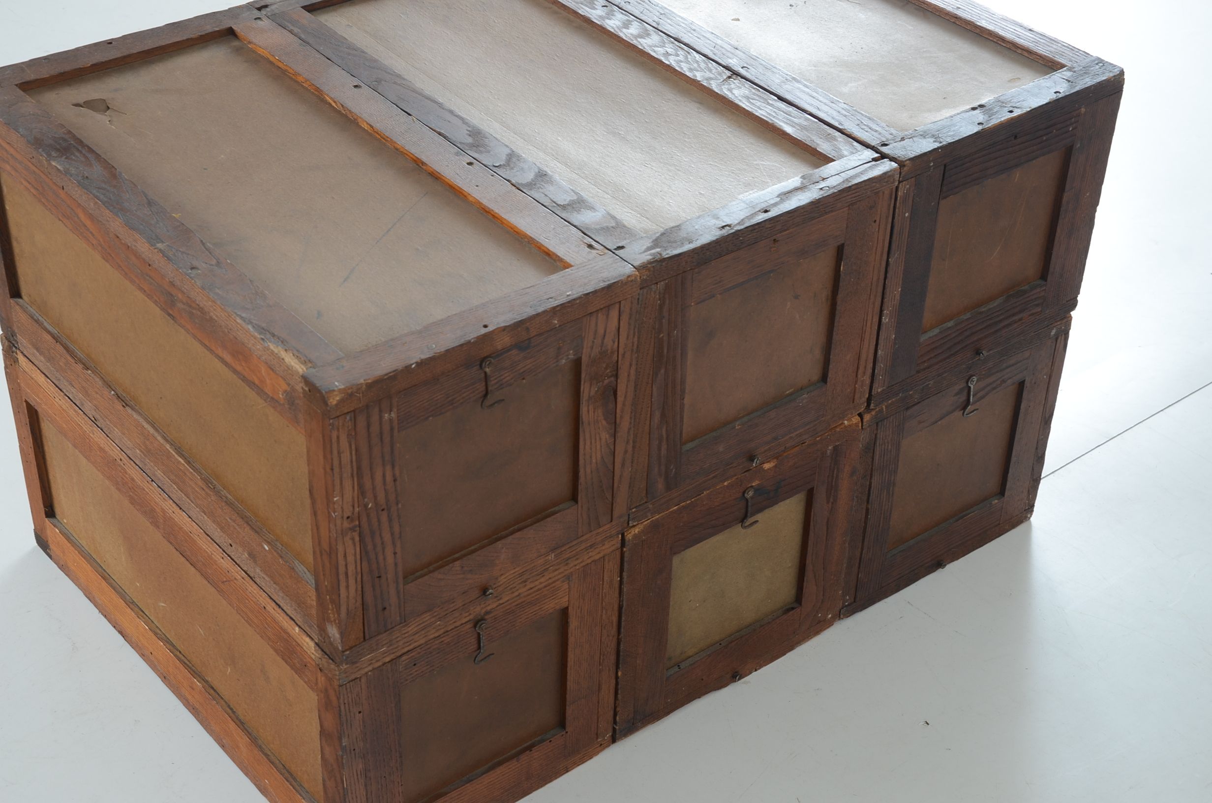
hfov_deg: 33.5
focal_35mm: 60
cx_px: 606
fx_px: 2016
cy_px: 402
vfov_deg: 22.5
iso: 160
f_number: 7.1
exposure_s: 1/80
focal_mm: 40
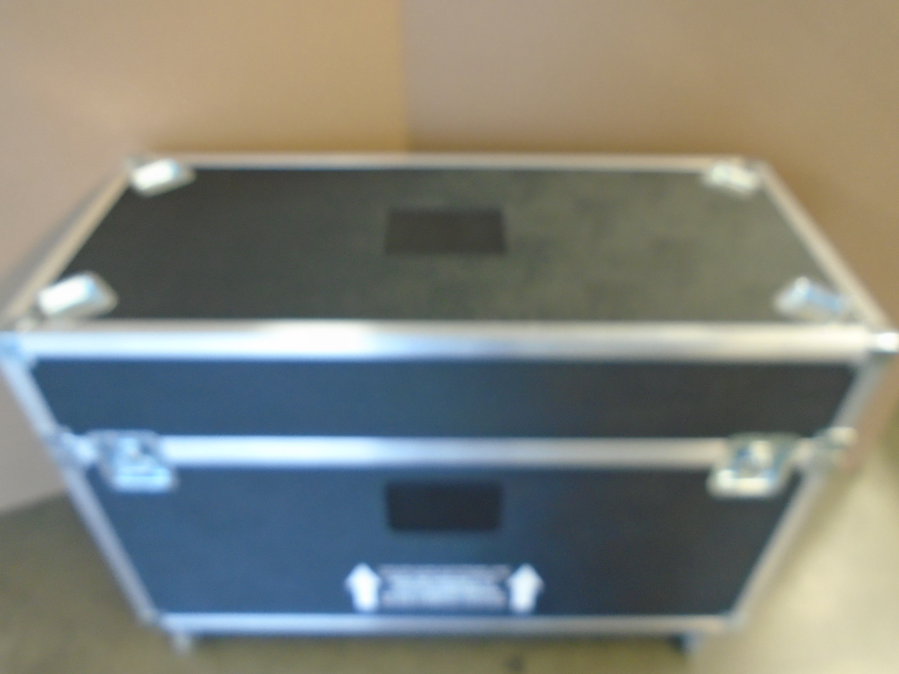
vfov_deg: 53.1
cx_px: 450
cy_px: 337
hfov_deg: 67.3
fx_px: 675
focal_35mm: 26
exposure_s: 1/8
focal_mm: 4.6
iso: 400
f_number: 3.2
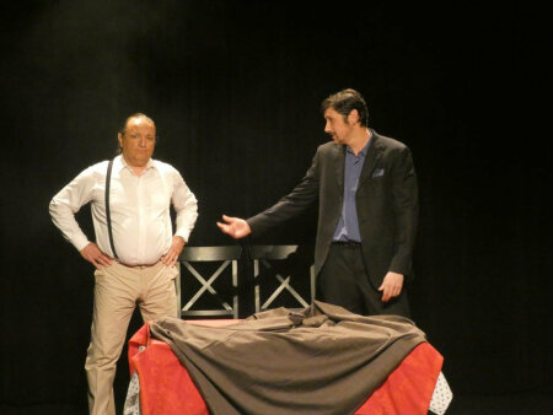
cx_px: 276
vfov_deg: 11.9
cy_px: 208
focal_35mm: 125
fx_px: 1998
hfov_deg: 15.8
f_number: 5.2
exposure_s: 1/50
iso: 1600
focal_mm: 22.4
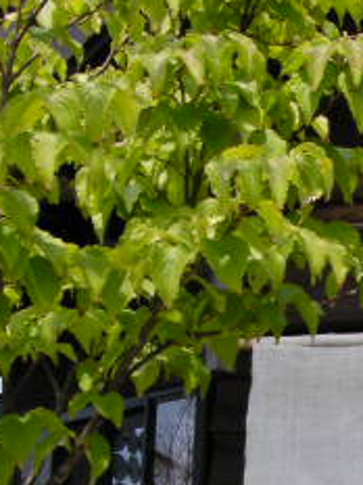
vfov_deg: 18.3
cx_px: 469
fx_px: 1468
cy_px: 477
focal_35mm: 105
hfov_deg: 13.6
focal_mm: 6.3
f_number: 4
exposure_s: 1/268
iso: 50
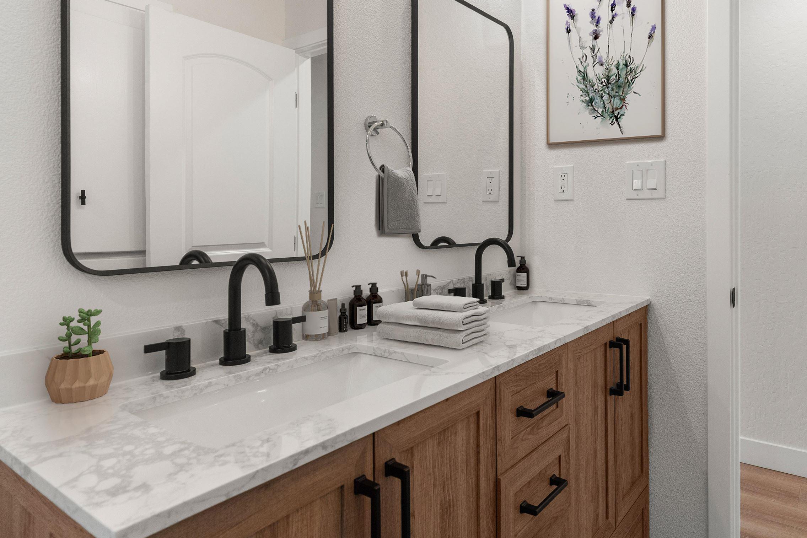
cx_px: 472
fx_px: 516
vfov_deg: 54.9
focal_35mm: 23
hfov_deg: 75.5
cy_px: 231
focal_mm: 17
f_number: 6.3
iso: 400
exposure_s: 1/50
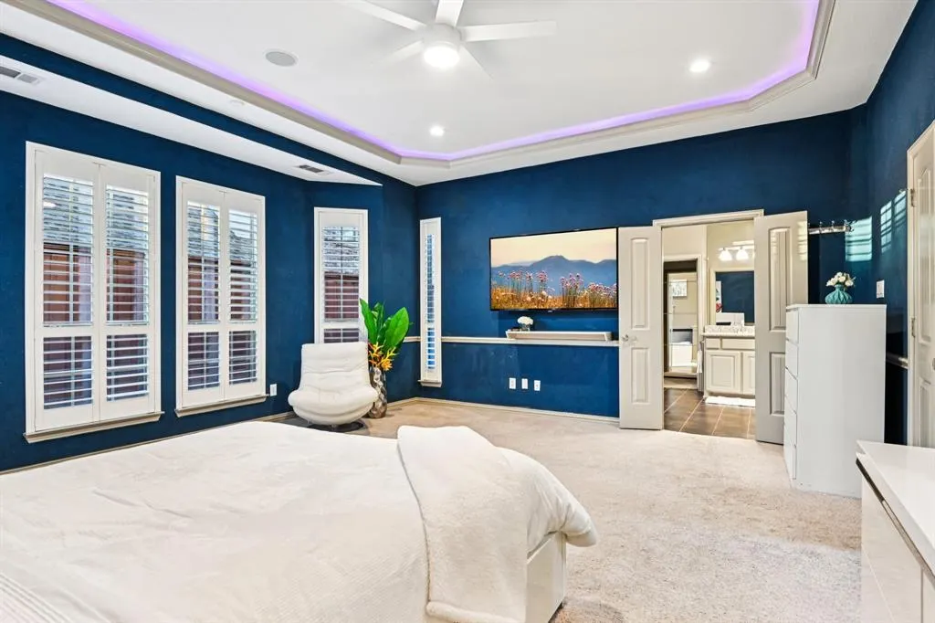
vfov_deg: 64.5
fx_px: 493
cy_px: 312
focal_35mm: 19
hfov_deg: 86.9
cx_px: 468
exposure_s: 1/4
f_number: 8
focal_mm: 19
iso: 400
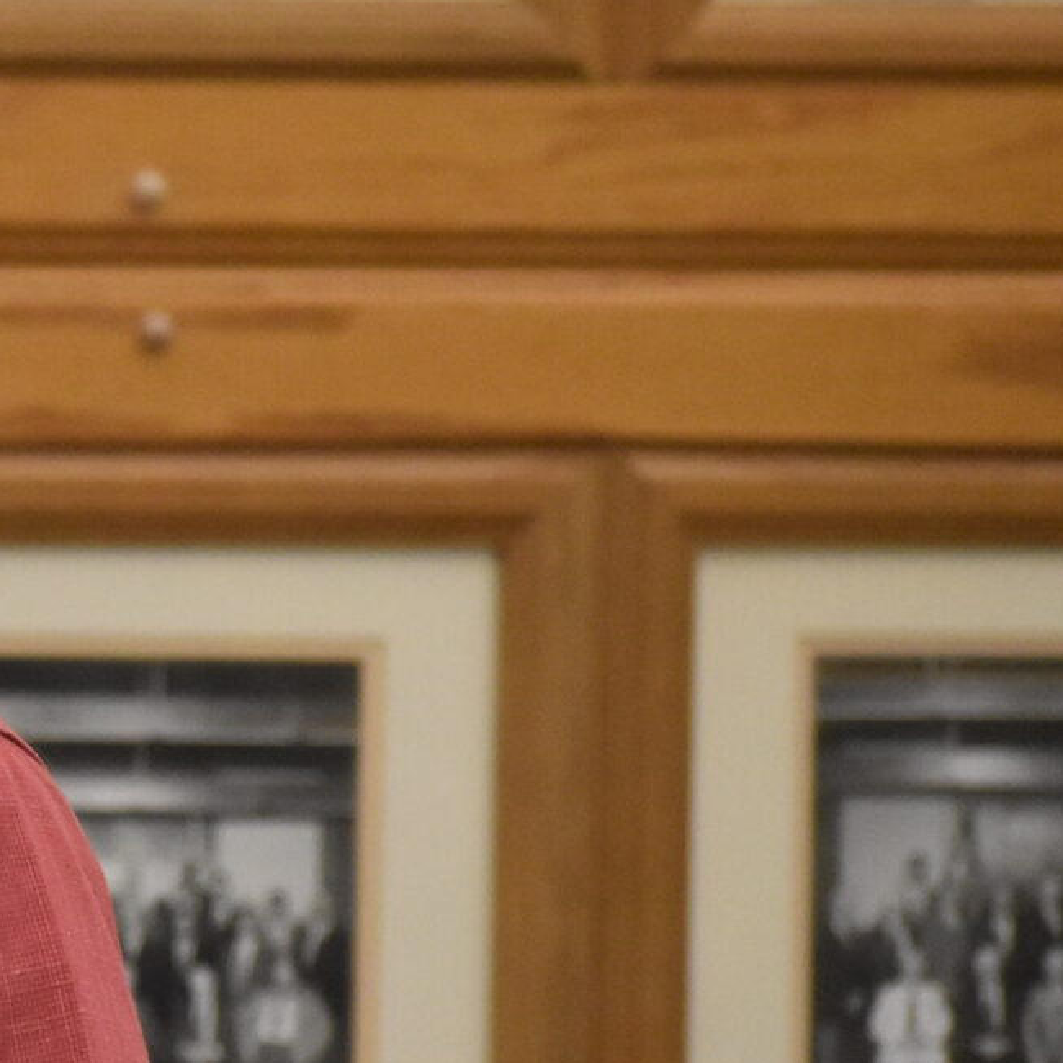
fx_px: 25536
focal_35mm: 735
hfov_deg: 2.4
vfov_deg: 2.4
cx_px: -692
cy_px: 590
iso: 2800
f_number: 5
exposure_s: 1/500
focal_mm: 150
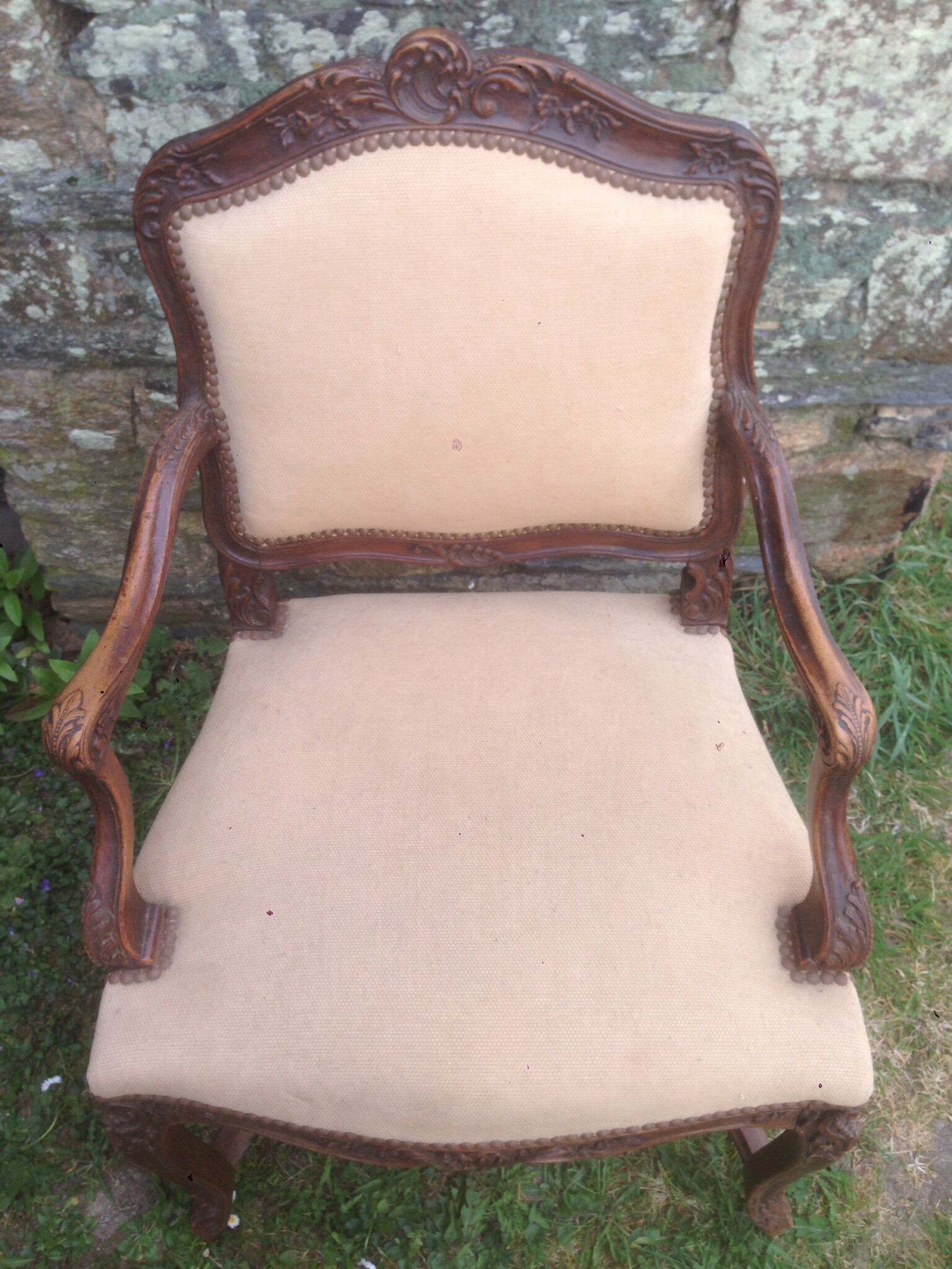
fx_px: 1210
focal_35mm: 33
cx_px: 476
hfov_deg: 42.9
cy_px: 634
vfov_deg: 55.4
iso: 50
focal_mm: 4.12
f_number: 2.4
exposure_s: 1/243
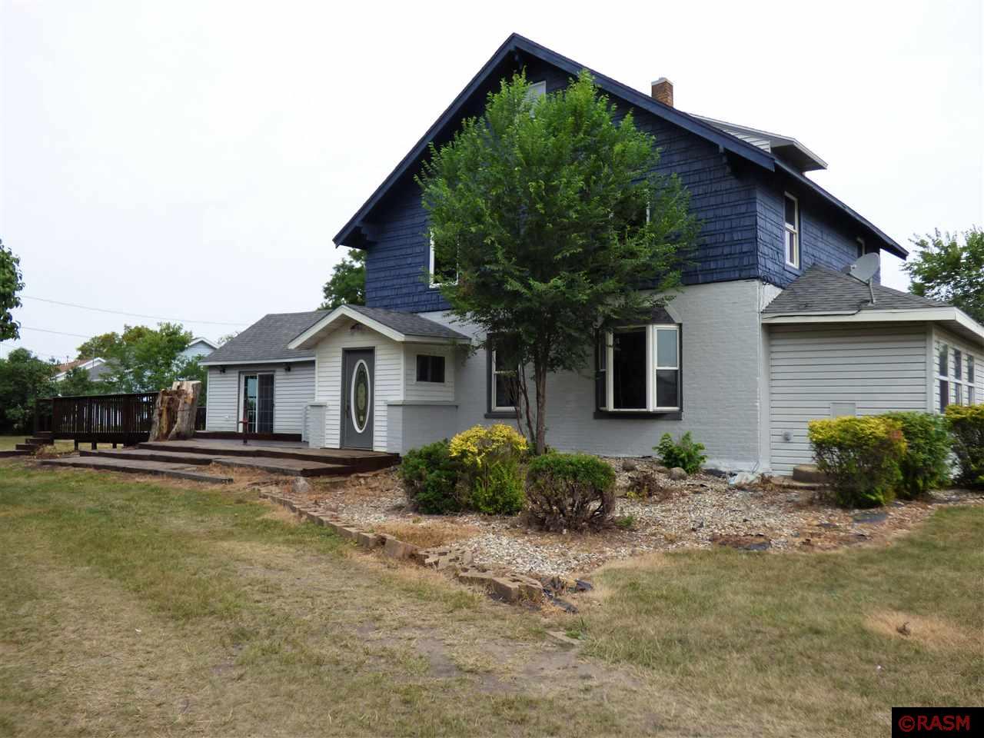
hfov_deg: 61.7
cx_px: 492
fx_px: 824
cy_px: 369
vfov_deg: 48.2
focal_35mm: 29
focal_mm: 5.04
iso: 100
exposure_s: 1/640
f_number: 3.2
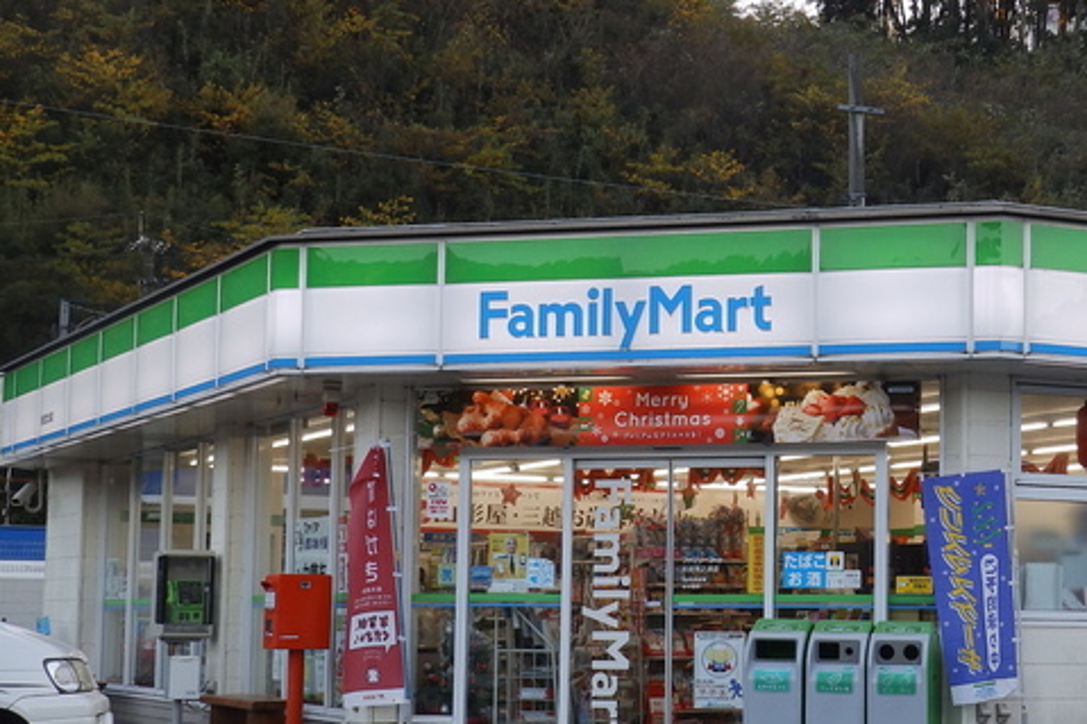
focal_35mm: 75
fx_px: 2264
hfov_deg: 26.6
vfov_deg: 18.2
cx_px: 819
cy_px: 403
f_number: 4.2
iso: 80
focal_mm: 8.2
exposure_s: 1/50
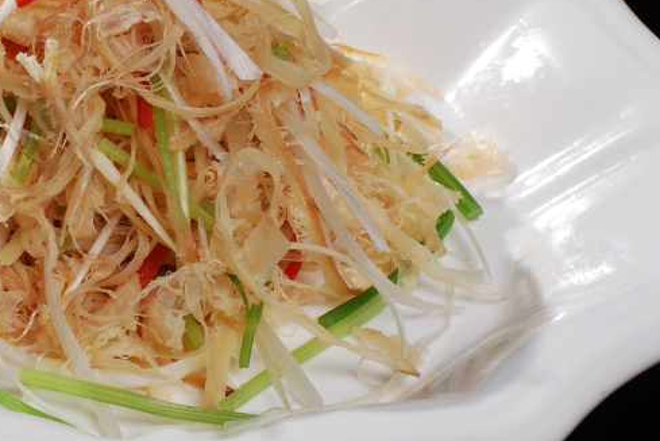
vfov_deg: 8.8
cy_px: 141
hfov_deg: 13.0
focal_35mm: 157
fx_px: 2881
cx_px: 153
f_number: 13
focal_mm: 50
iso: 100
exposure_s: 1/125
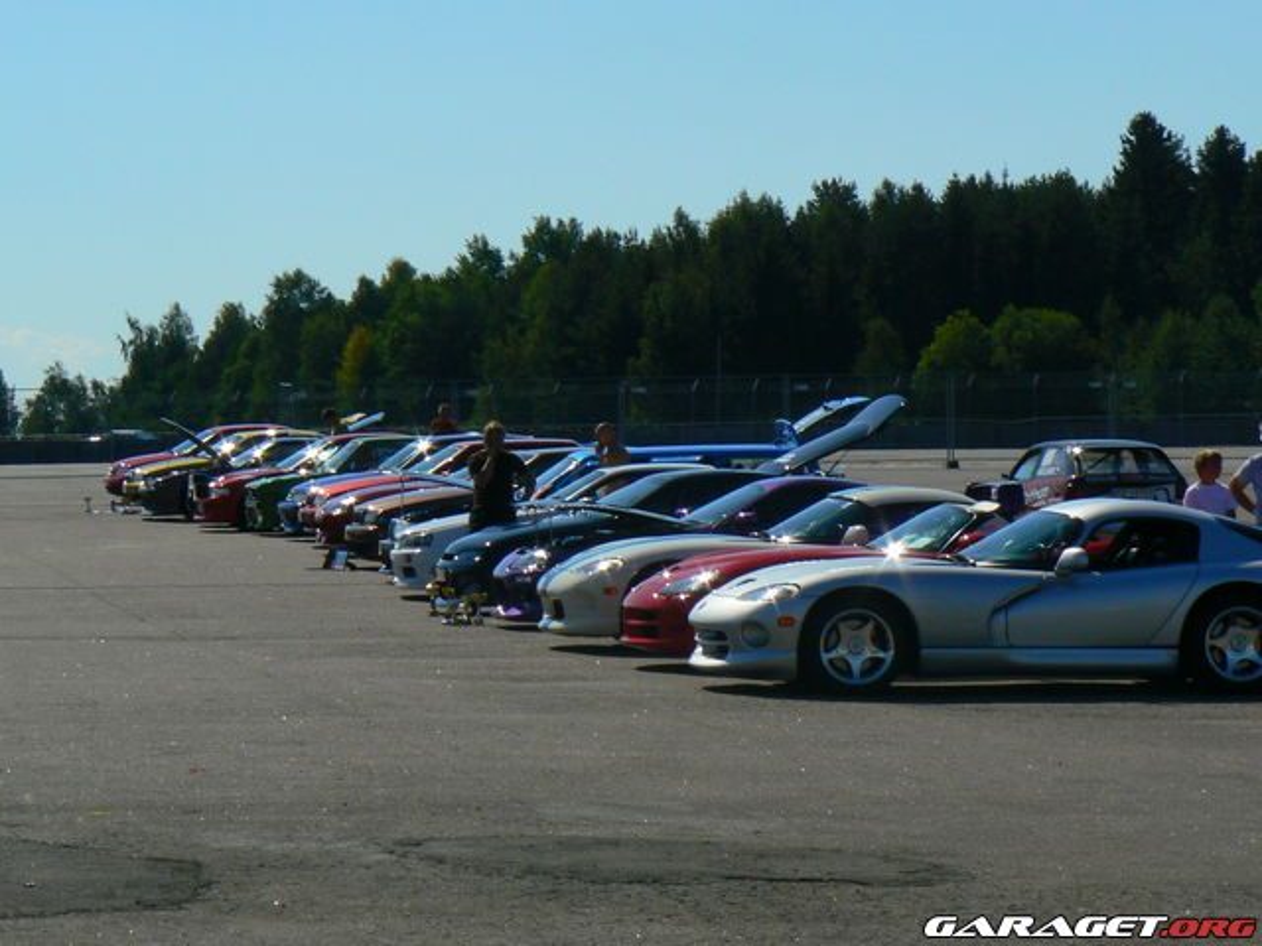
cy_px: 473
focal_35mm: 142
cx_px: 631
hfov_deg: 13.9
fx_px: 5177
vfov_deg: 10.4
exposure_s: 1/640
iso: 80
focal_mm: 19.5
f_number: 8
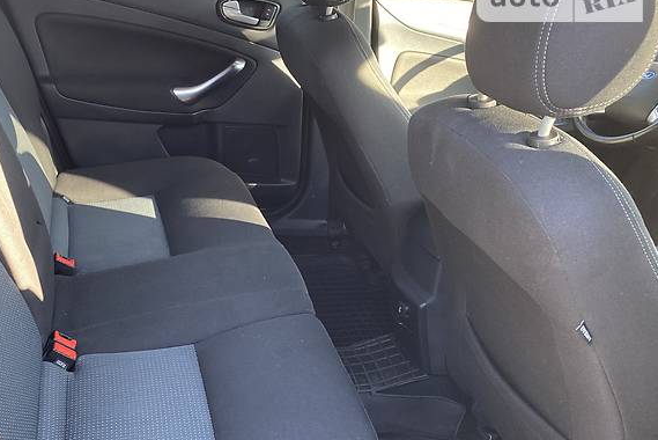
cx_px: 198
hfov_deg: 49.4
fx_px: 695
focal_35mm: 38
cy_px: 306
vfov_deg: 34.6
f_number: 1.8
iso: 125
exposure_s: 1/102
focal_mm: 4.2
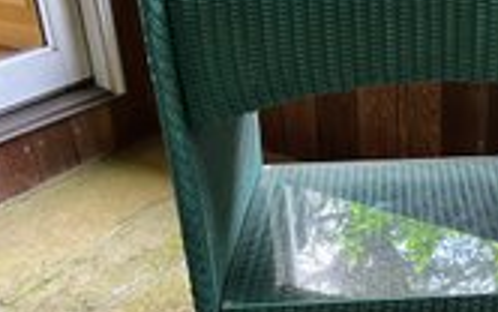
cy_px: 142
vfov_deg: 22.8
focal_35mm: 57
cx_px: 434
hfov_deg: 34.0
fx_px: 774
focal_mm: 5.7
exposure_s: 1/60
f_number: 1.5
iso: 250
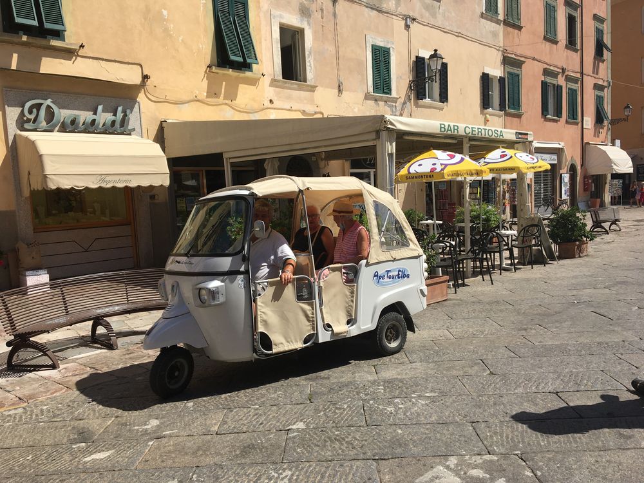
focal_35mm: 29
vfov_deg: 48.2
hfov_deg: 61.7
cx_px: 322
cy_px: 242
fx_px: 540
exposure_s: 1/2198
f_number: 2.2
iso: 25
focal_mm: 4.15
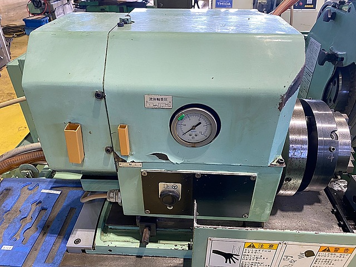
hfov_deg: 67.3
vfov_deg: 53.1
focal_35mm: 26
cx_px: 178
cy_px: 134
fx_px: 267
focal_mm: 4.25
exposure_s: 1/57
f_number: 1.8
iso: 250
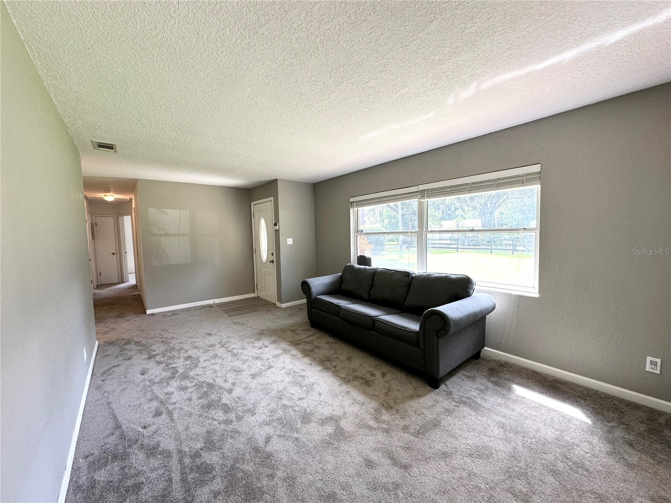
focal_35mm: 14
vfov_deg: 85.7
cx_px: 336
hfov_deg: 102.1
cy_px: 252
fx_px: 271
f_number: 2.2
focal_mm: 2.22
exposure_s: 1/120
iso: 100
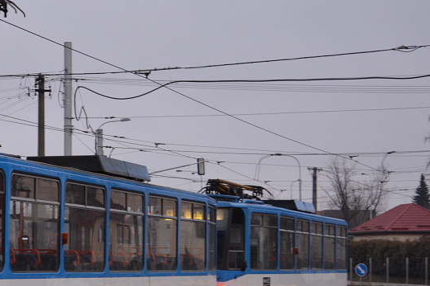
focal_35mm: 128
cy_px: 230
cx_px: -3
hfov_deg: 15.7
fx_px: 1529
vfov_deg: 10.7
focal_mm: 38
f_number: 5.6
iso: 640
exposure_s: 1/15
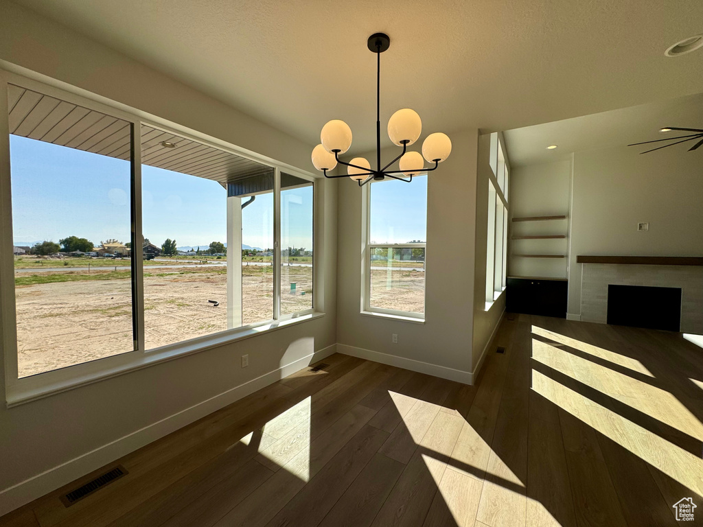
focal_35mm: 14
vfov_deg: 85.7
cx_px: 352
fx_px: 284
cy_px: 264
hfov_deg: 102.1
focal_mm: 2.22
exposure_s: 1/1536
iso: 50
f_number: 2.2
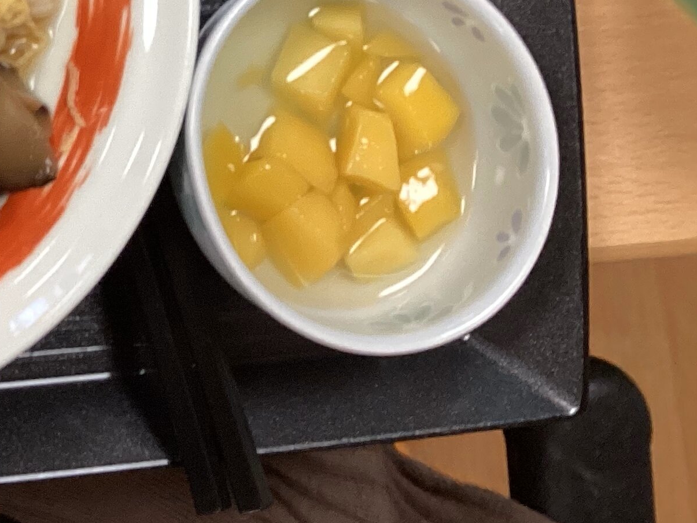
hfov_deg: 20.9
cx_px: -239
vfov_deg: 16.6
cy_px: -153
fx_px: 1691
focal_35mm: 84
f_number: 2.4
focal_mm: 3.3
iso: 125
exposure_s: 1/60
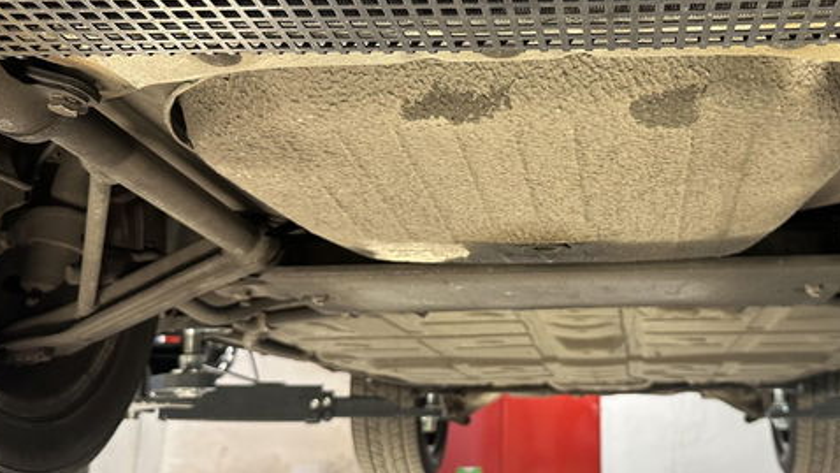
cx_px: 566
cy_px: 192
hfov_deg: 47.5
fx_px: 936
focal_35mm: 42
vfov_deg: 28.3
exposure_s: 1/50
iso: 250
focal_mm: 6.86
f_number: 1.78
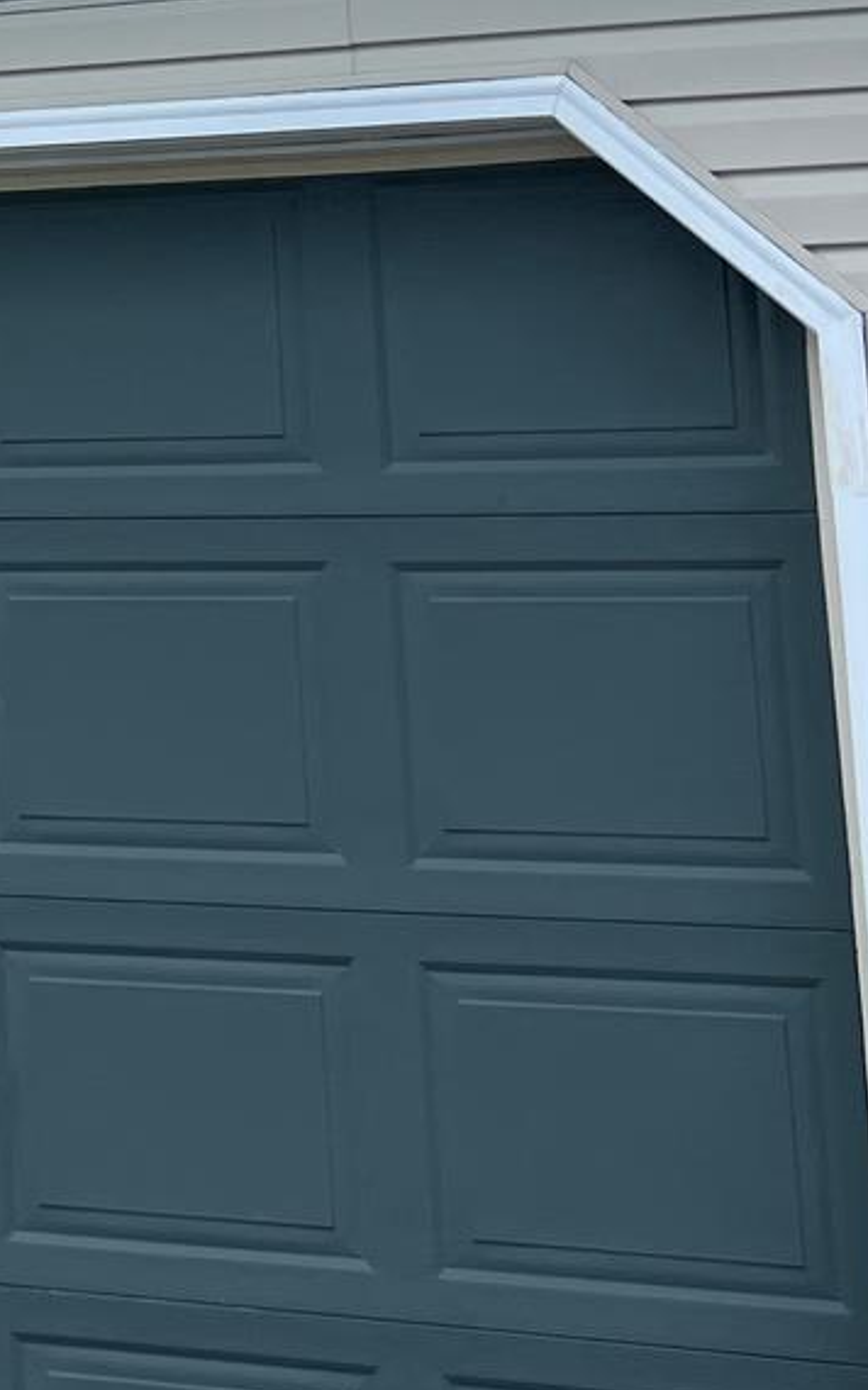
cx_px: -868
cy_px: -80
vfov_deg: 20.2
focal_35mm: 99
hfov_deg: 11.8
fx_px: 3749
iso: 50
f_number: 1.5
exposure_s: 1/2571
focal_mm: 5.7
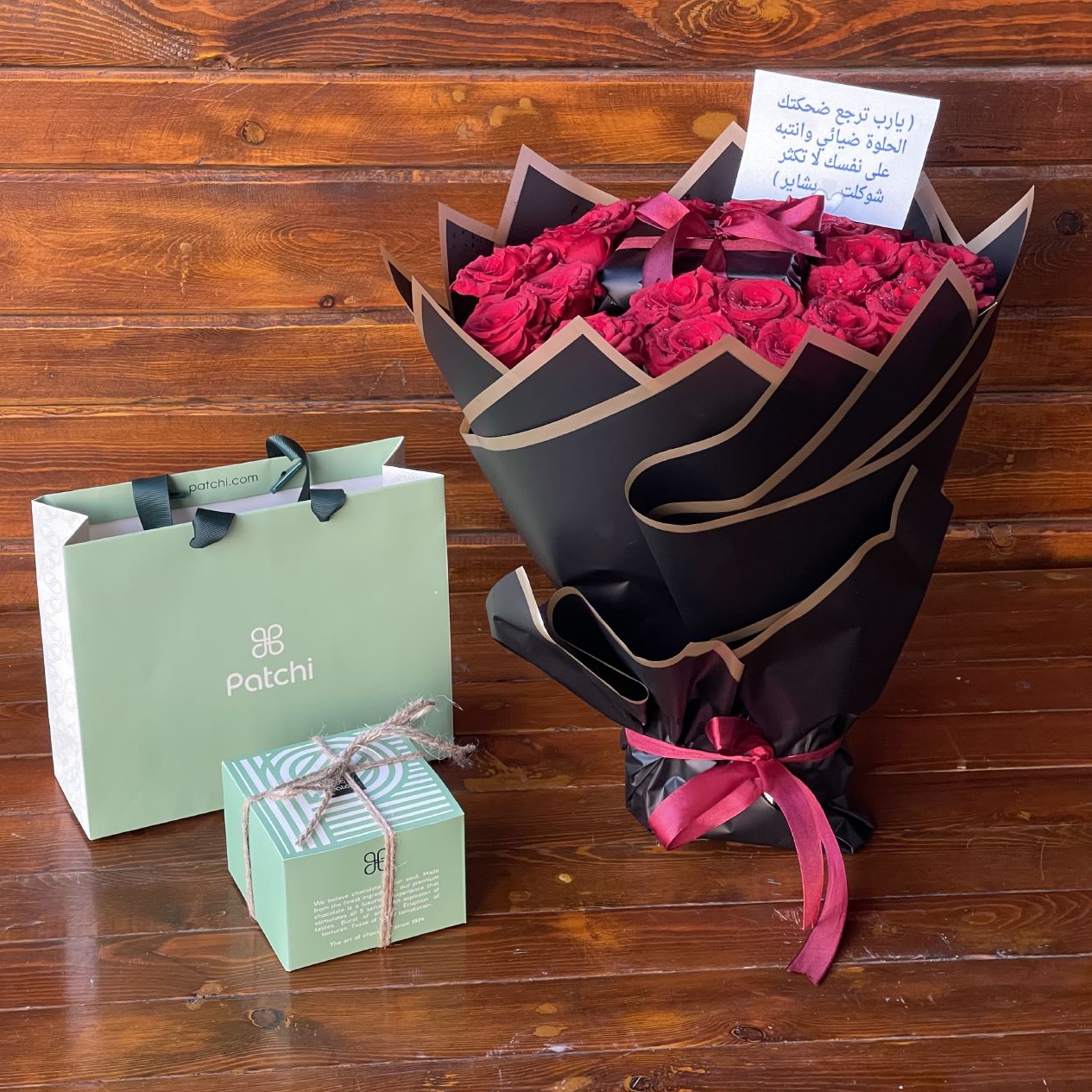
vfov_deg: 22.8
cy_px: 497
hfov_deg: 22.8
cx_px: 547
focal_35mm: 76
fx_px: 2712
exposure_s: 1/60
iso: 320
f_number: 2.2
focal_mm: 7.5
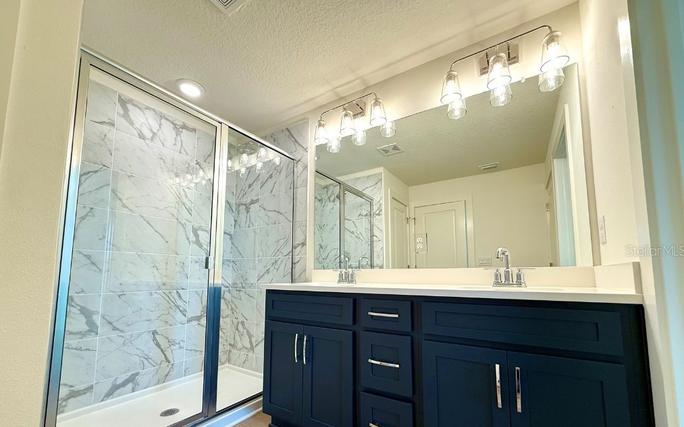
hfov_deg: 101.5
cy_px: 250
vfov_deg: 74.2
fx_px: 280
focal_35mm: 15
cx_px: 344
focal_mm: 2.22
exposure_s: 1/120
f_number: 2.2
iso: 160
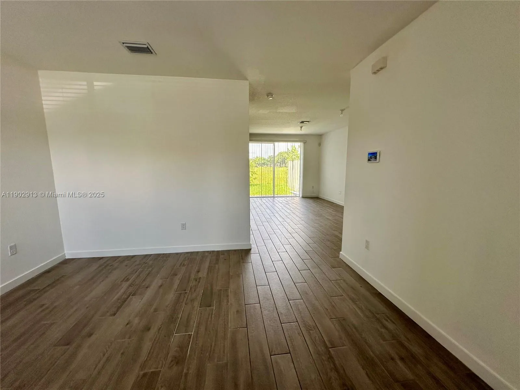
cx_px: 260
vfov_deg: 85.7
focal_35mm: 14
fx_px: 210
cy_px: 195
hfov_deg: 102.1
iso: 64
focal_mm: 2.22
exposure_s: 1/99
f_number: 2.2
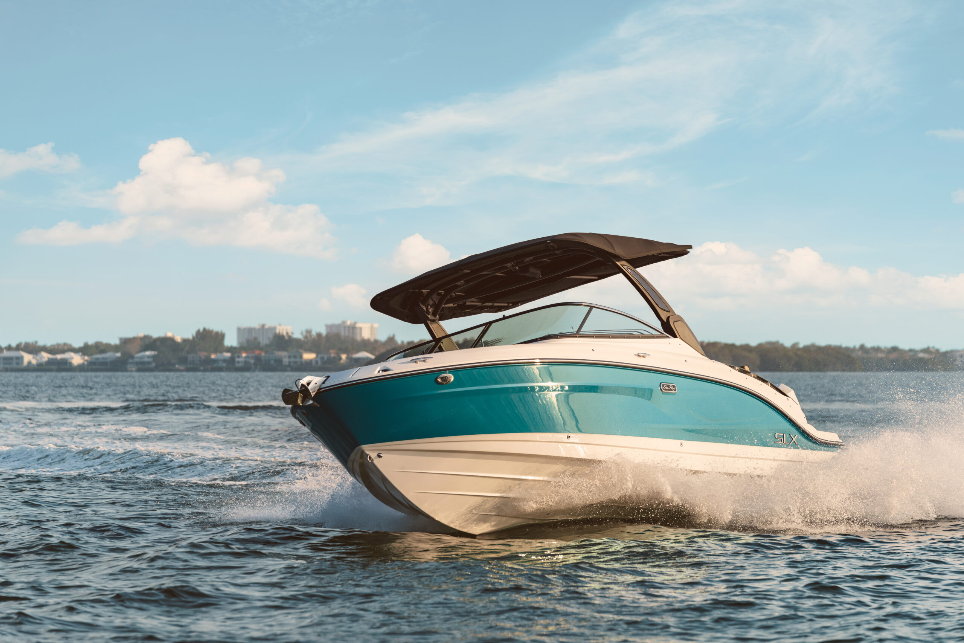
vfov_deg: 6.9
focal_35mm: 200
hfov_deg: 10.3
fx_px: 5355
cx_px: 482
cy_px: 322
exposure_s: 1/1600
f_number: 5.6
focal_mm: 200
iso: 200
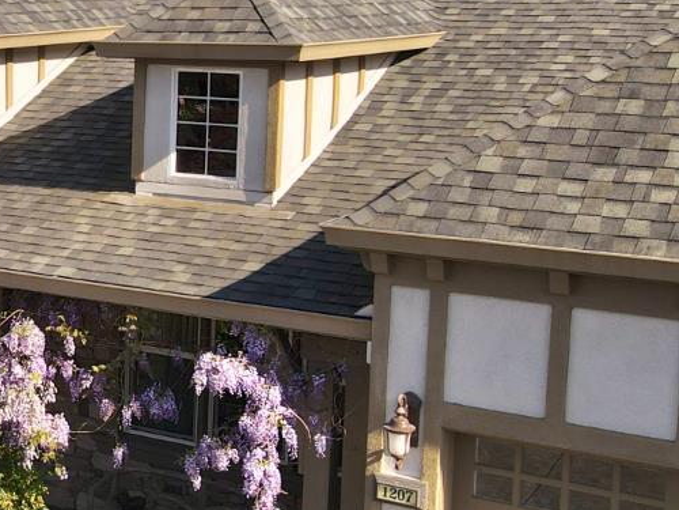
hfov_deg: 24.2
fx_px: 1412
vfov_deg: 20.4
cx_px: -170
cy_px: 169
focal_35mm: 72
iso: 100
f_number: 2.8
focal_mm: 4.5
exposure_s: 1/30
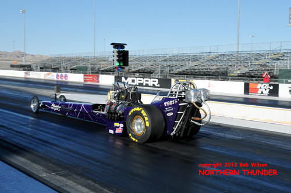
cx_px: 146
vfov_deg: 34.1
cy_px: 96
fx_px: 315
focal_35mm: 39
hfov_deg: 49.6
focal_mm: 26
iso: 400
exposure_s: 1/800
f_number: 10
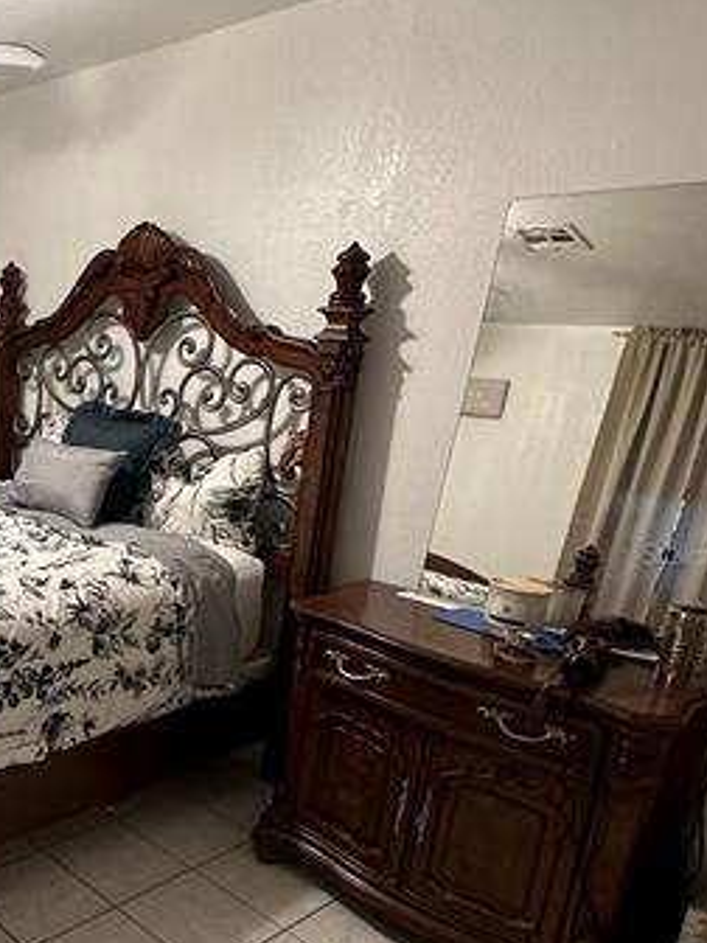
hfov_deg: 38.0
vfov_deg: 56.5
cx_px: -39
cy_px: 553
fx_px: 871
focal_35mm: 32
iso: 160
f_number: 2.2
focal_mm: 2.22
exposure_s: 1/60
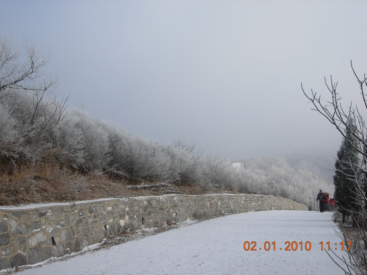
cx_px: 184
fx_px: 382
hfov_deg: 51.4
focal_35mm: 36
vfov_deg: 39.7
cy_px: 138
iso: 50
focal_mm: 7.5
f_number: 6.1
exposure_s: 1/384
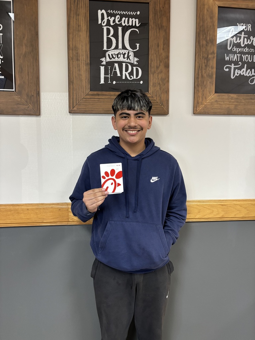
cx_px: 128
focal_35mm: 26
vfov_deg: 67.3
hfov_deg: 53.1
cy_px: 170
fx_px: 255
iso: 250
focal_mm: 5.96
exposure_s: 1/60
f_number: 1.6
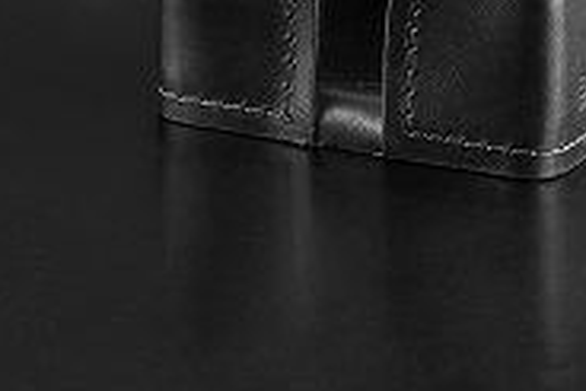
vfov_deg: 2.6
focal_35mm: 530
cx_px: -350
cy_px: -469
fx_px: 8634
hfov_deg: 3.9
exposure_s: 1.3
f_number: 16
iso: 100
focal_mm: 85
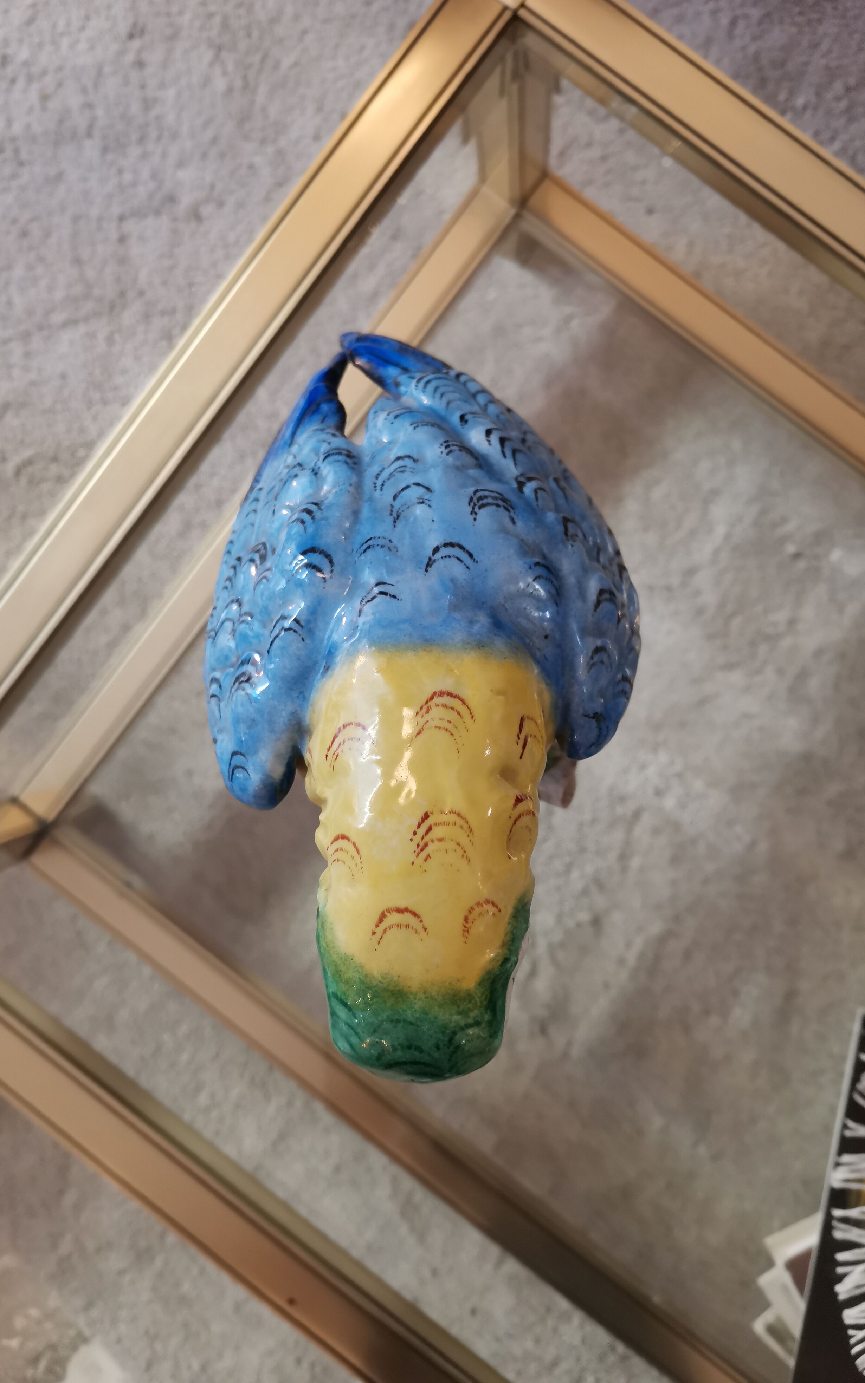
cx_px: 443
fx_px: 1056
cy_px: 691
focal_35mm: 28
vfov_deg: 66.5
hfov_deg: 44.5
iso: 400
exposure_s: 1/100
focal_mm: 4.75
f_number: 1.8
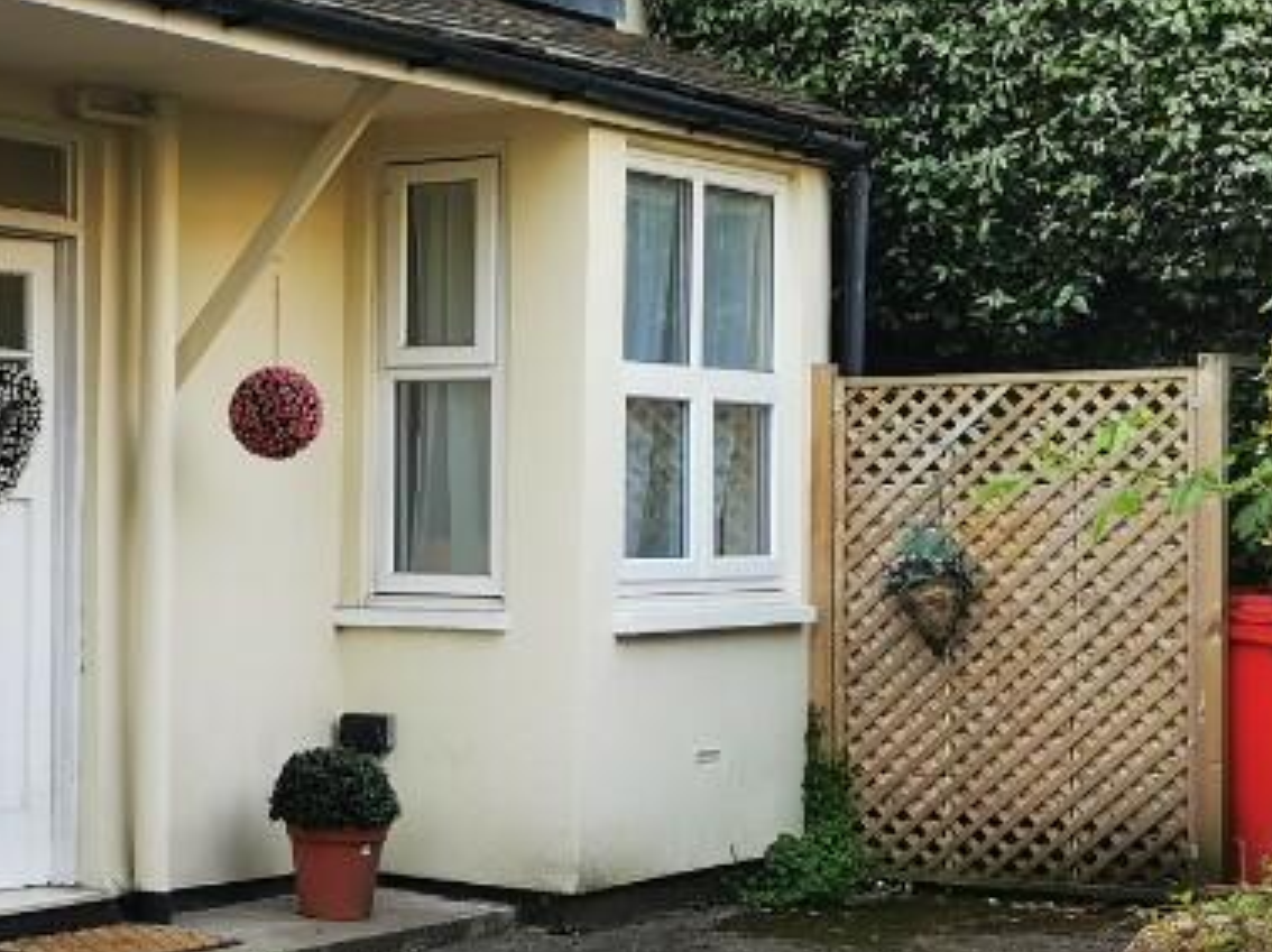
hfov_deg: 21.2
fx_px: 3085
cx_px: -357
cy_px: 491
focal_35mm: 84
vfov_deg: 17.5
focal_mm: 5.58
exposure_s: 1/337
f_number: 1.8
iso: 50
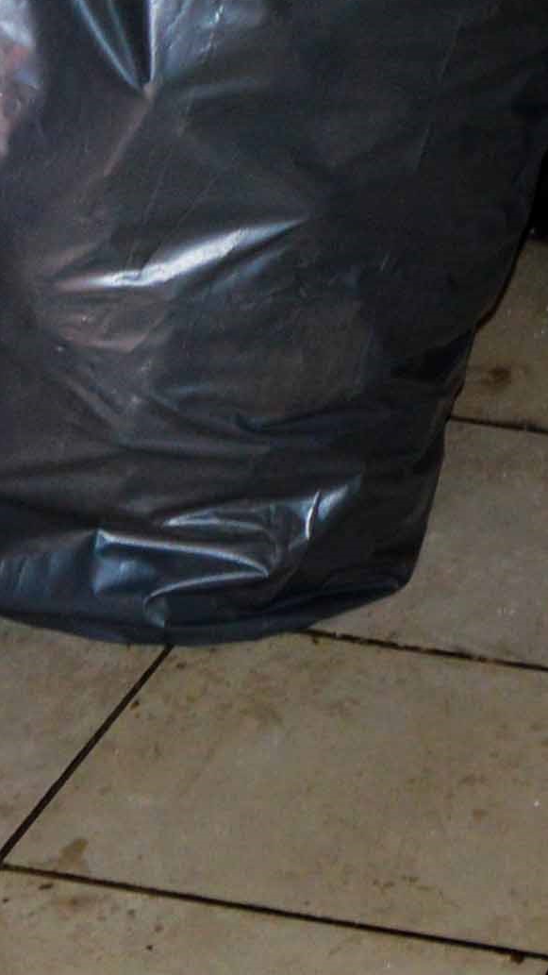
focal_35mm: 192
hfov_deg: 6.3
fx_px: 4961
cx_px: 511
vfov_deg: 10.5
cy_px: -792
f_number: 3.8
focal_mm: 21
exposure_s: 1/60
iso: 450
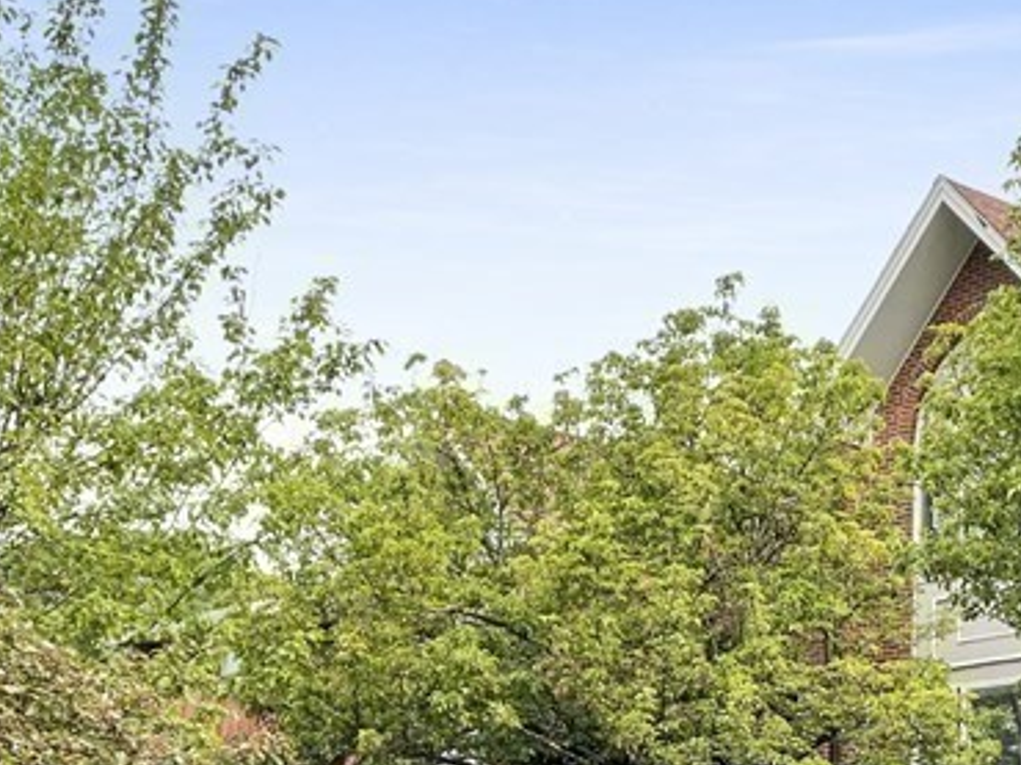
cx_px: 820
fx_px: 2122
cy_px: 779
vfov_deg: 19.8
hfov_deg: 26.5
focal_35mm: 72
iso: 32
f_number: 1.6
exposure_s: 1/1135
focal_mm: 4.2
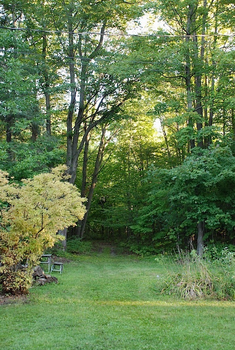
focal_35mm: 42
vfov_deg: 46.3
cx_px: 118
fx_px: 410
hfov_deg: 32.0
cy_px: 175
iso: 800
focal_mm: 28
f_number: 4
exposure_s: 1/60
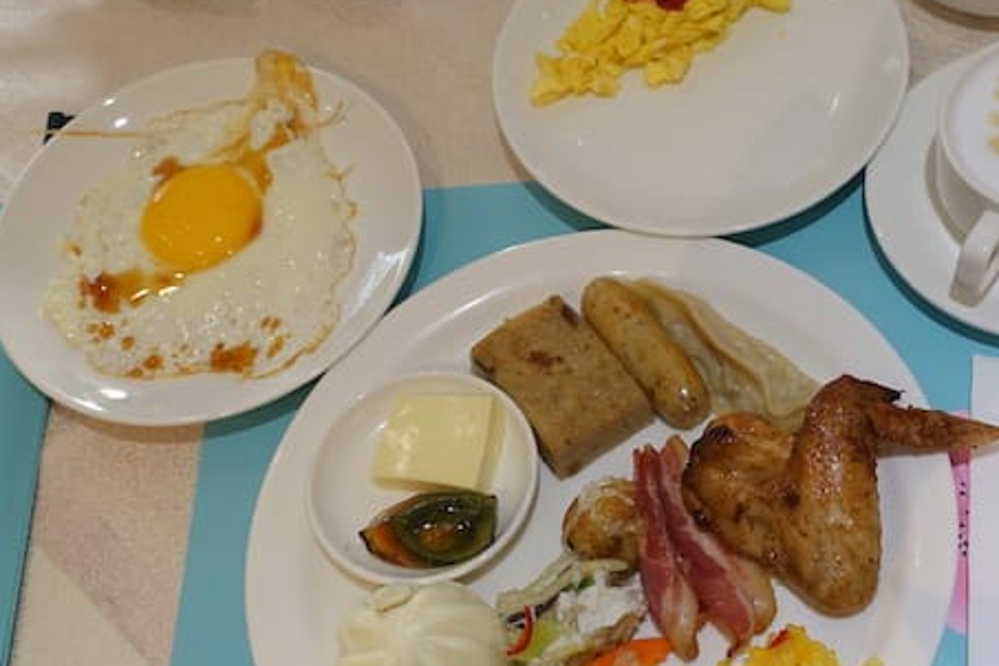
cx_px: 772
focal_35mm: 60
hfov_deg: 32.6
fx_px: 1665
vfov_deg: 22.6
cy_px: 310
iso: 320
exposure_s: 1/40
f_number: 2.8
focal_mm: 12.35
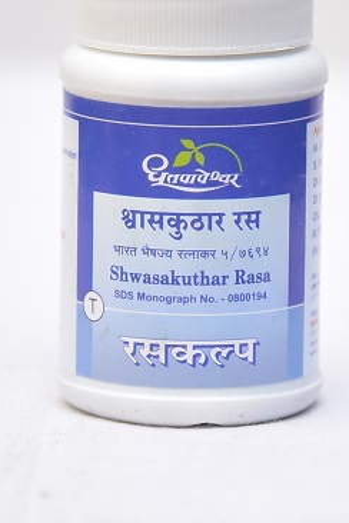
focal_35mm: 158
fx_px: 2297
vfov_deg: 13.0
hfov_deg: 8.7
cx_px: 202
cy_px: 191
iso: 1600
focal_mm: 110
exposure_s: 1/160
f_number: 4
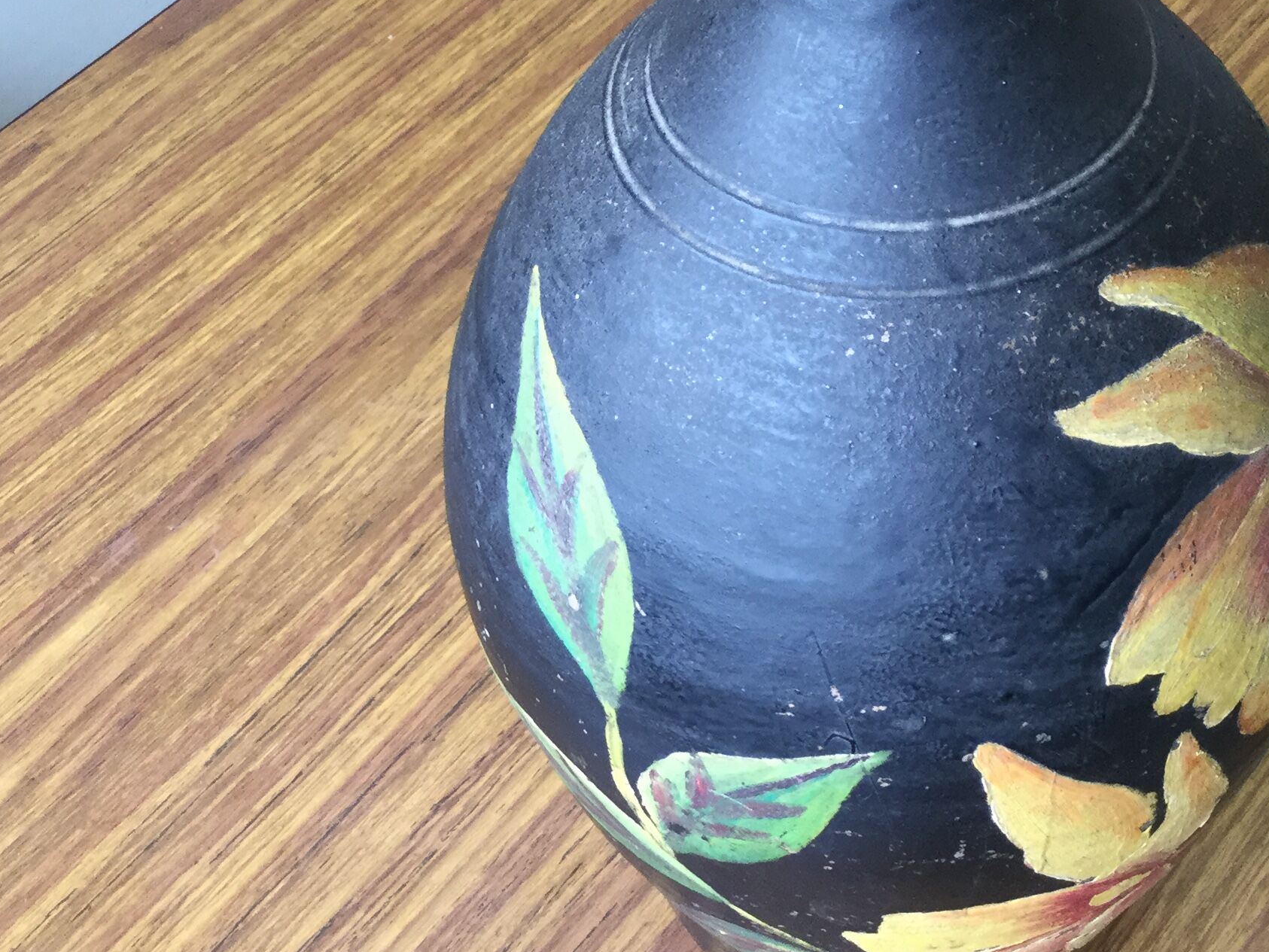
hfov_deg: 32.2
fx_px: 2200
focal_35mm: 60
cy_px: 418
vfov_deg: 24.4
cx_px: 626
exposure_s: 1/33
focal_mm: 3.3
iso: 100
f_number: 2.4
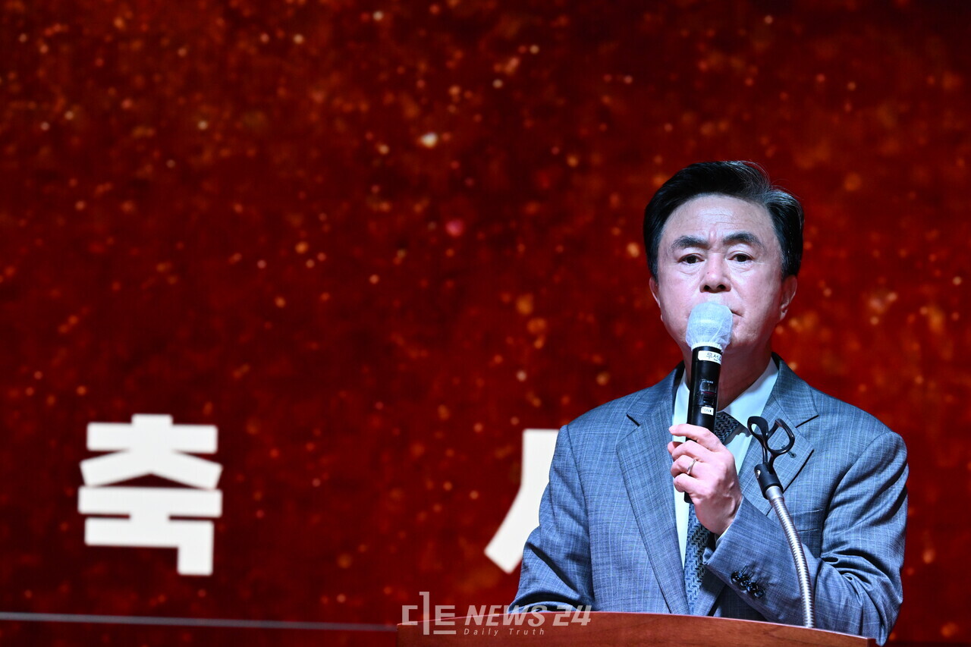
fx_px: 8090
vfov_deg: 4.6
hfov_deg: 6.9
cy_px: 324
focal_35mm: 300
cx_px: 486
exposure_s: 1/200
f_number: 10
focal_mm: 300
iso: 4000
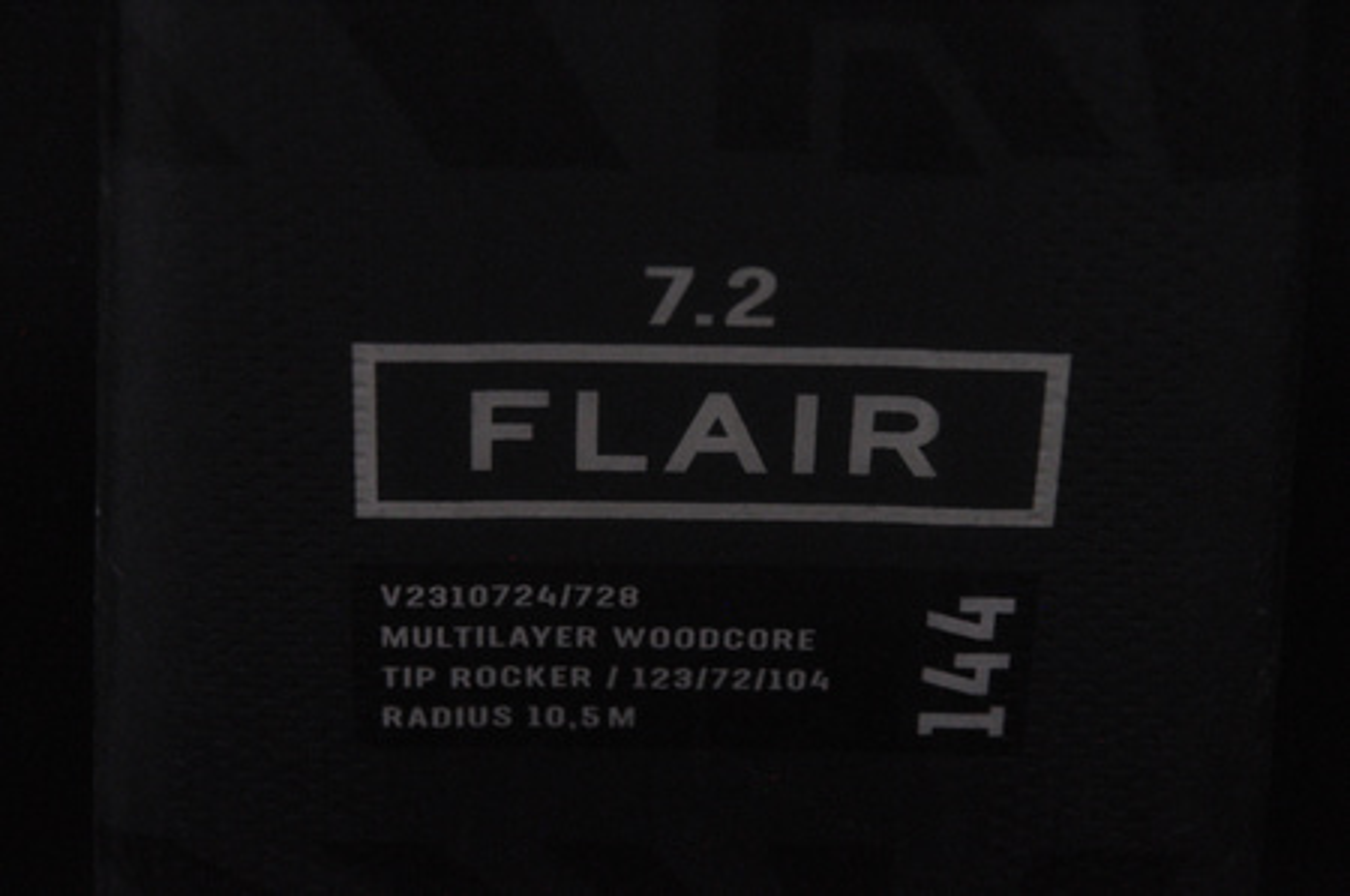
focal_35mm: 158
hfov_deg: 13.1
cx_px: 675
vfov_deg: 8.7
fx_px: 5900
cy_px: 448
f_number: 8
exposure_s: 1/125
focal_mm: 105
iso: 3200
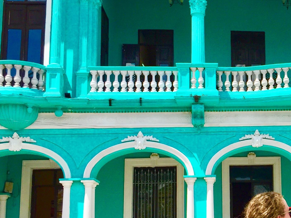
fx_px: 563
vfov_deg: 21.9
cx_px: 294
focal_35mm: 67
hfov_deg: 27.3
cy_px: 140
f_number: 2.2
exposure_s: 1/1464
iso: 32
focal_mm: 4.15
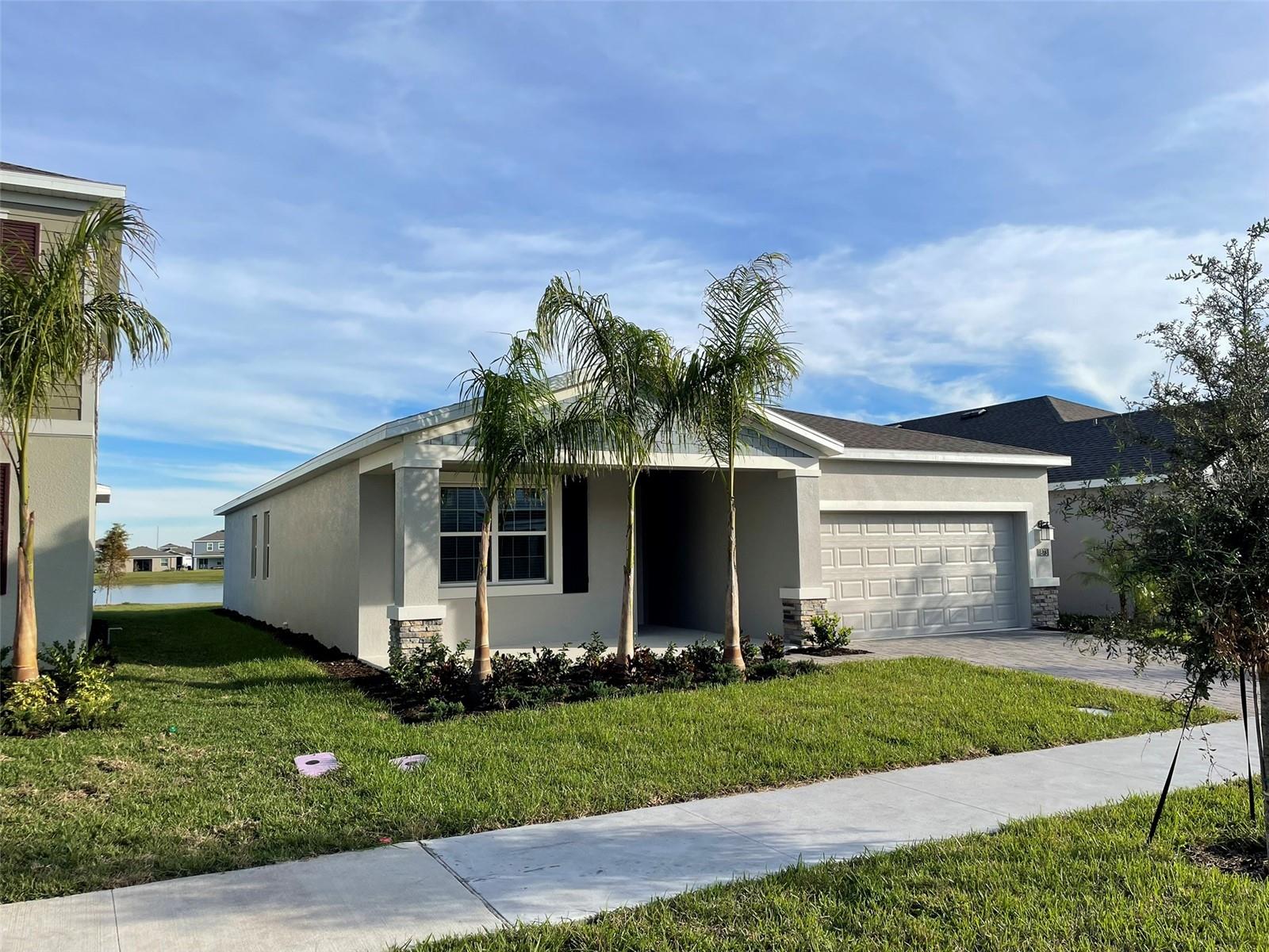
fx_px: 953
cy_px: 476
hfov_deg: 67.3
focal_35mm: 26
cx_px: 634
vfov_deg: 53.1
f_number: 1.6
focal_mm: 4.2
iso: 32
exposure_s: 1/3205
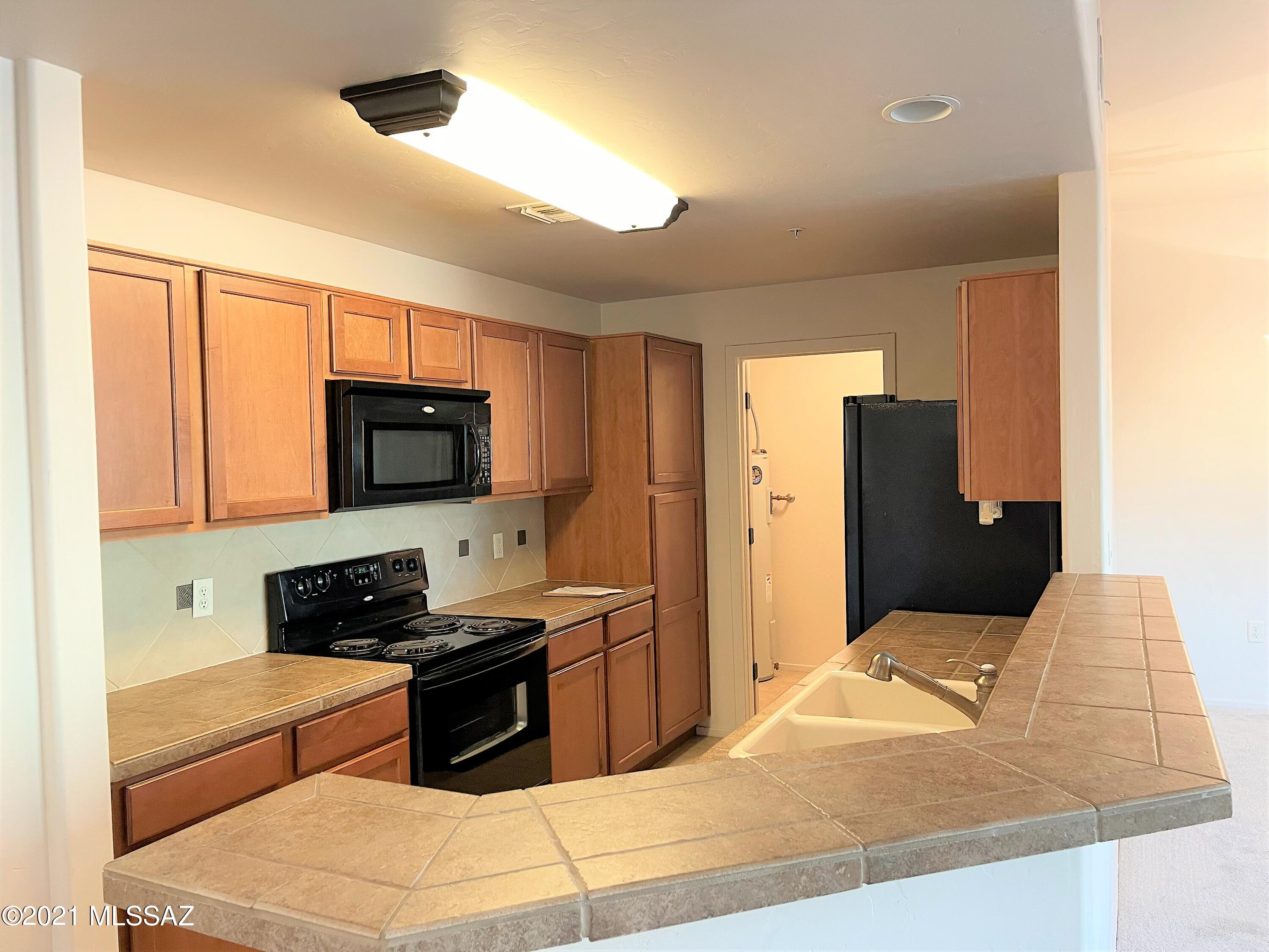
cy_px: 476
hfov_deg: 67.3
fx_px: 953
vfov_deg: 53.1
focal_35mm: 26
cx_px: 634
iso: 200
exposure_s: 1/60
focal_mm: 4.2
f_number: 1.6
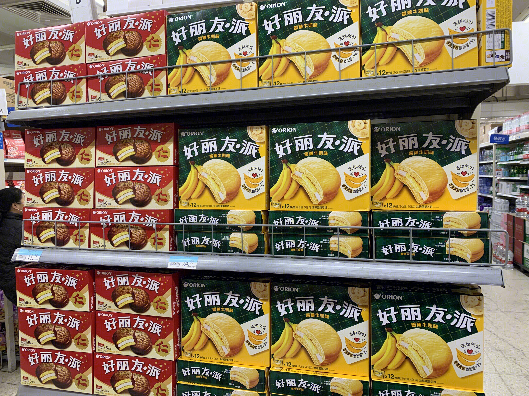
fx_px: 397
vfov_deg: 53.1
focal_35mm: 26
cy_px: 198
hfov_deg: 67.3
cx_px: 264
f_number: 1.8
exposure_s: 1/50
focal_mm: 4.25
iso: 64
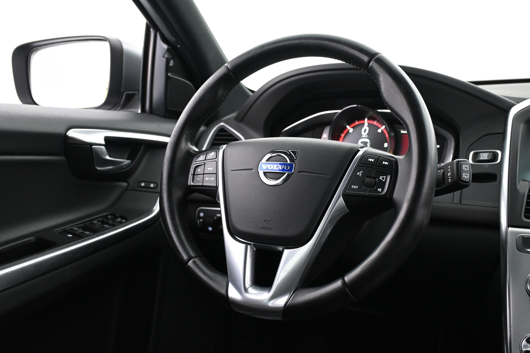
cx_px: 265
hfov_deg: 55.1
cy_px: 176
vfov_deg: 38.4
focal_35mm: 34
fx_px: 508
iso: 1600
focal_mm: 23
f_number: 4.2
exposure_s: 1/15
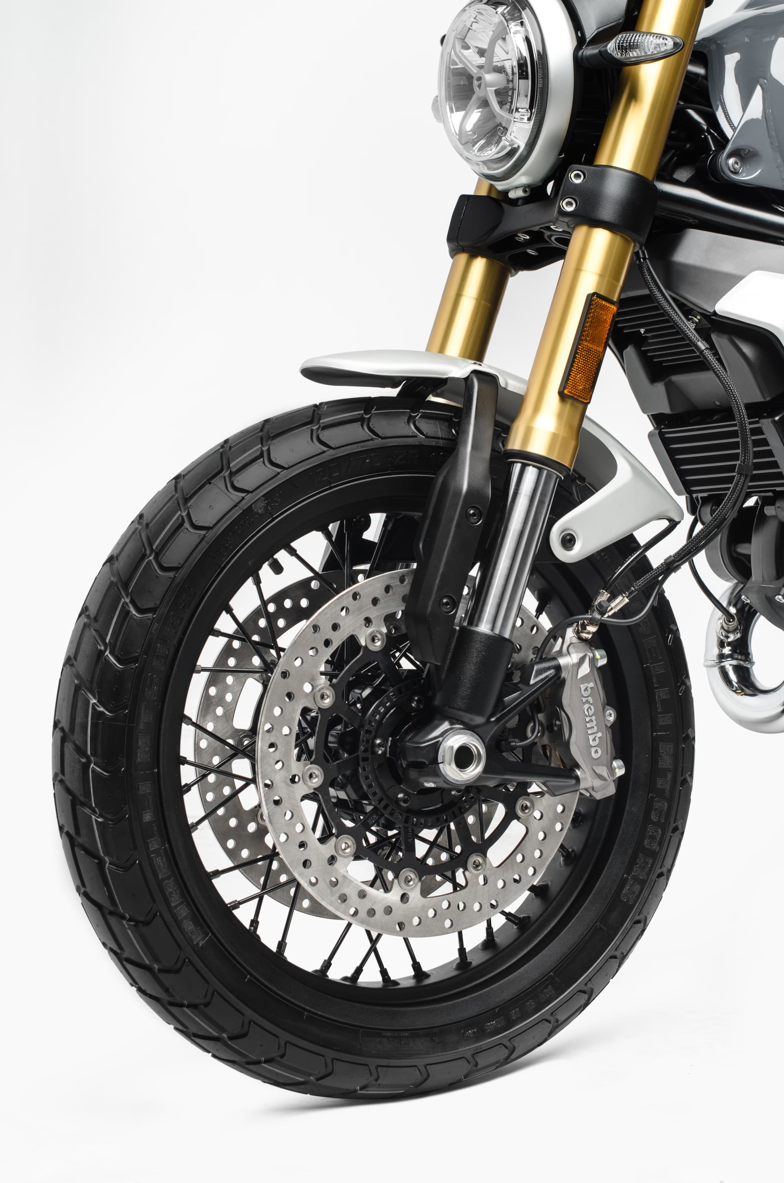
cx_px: 392
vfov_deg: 27.0
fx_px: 2461
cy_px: 592
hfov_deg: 18.1
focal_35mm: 75
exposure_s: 1/80
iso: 100
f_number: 6.3
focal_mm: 50
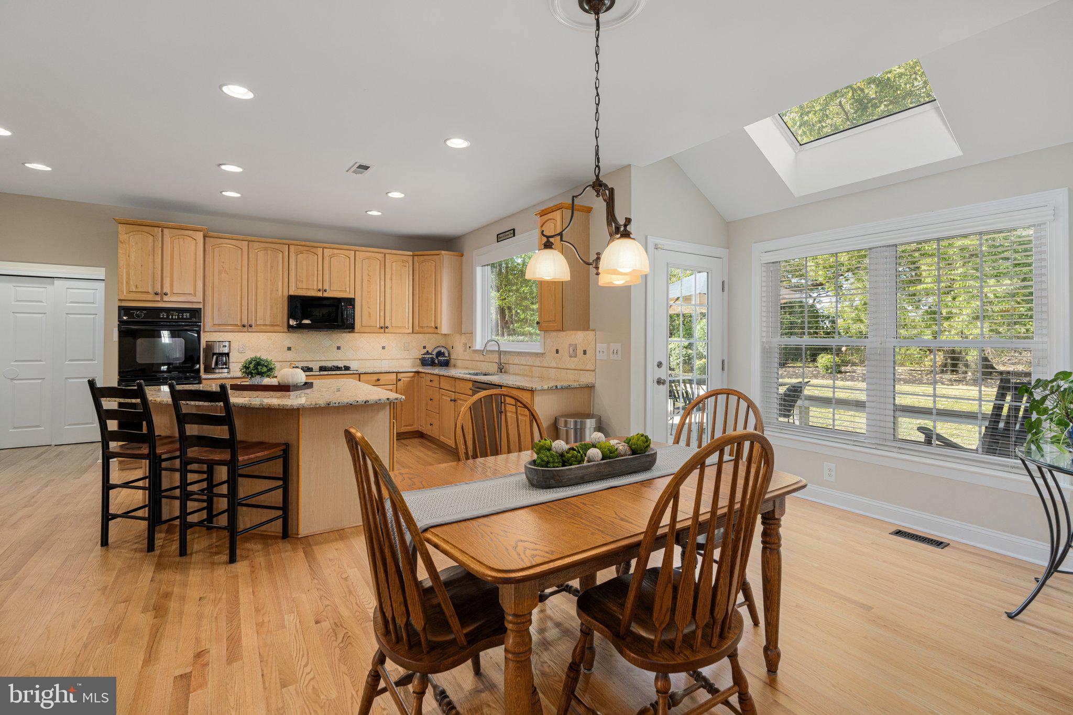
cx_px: 536
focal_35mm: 16
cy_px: 358
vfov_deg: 73.7
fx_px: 477
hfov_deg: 96.7
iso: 320
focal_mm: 16
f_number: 7.1
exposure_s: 1/25
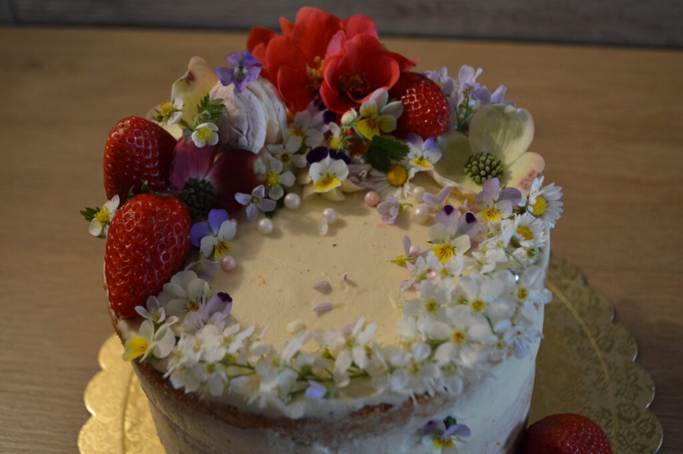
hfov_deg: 46.4
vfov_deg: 31.8
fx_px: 796
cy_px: 227
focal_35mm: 42
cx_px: 342
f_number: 4.5
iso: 720
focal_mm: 28
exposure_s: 1/15
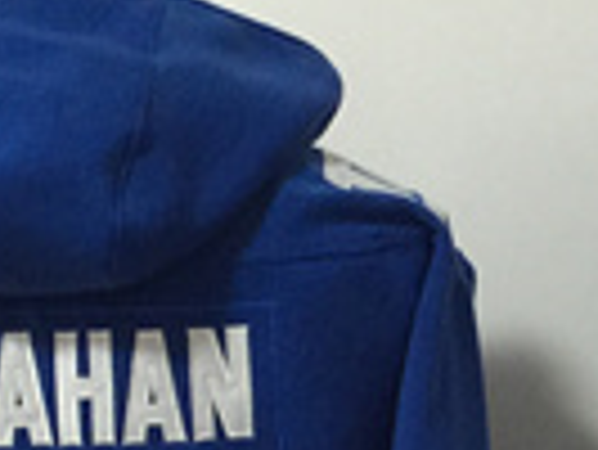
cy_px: 468
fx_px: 2265
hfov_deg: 14.8
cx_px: 567
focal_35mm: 131
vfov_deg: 11.2
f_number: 2.2
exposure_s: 1/8
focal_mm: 4.15
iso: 125
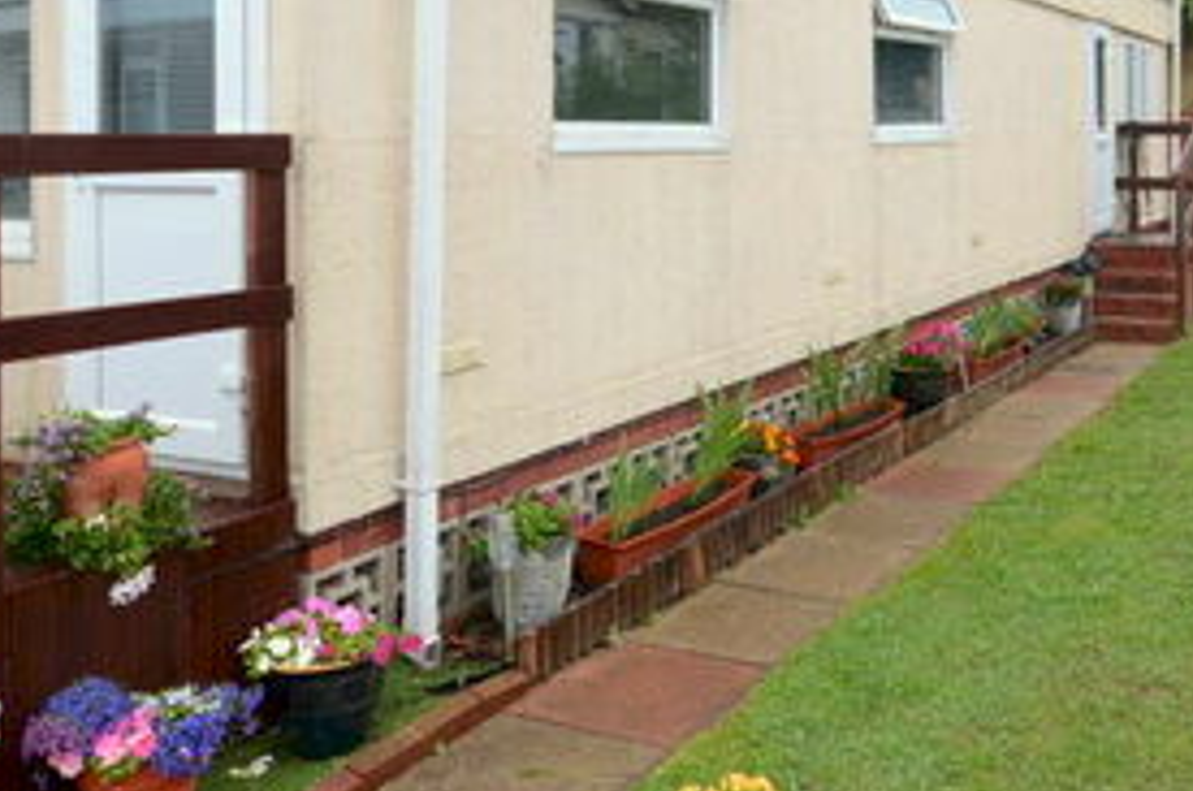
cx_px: 826
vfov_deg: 33.3
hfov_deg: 49.6
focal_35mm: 38
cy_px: 97
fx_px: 1257
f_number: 6.3
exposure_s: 1/160
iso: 250
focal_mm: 10
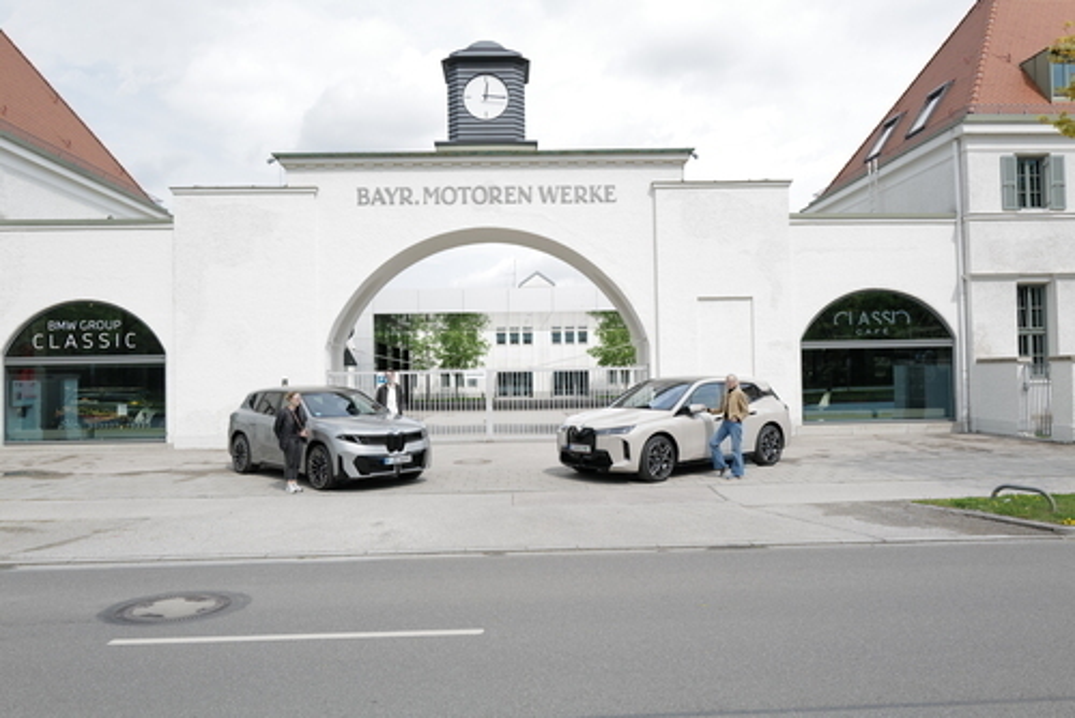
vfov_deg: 46.5
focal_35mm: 28
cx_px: 538
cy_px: 359
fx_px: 837
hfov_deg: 65.4
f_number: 5
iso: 100
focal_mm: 28
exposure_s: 1/320
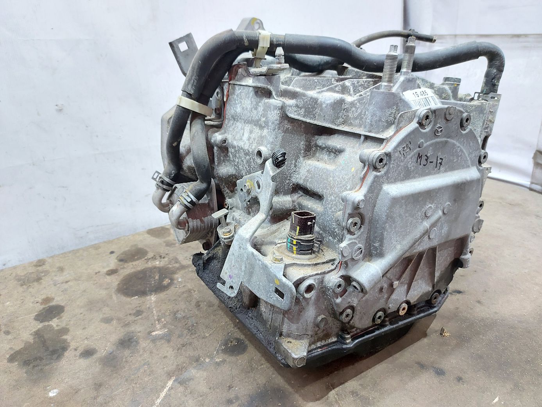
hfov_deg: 71.6
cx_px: 271
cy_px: 204
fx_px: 376
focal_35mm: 24
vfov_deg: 56.8
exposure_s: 1/25
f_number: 1.8
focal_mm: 5.23
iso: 320
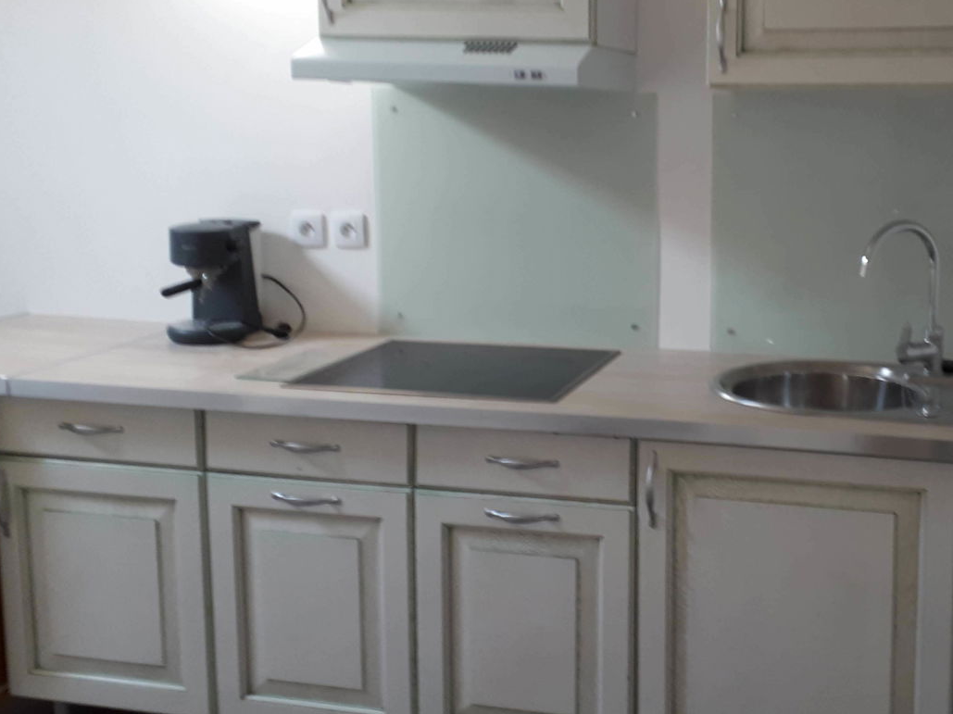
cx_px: 701
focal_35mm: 42
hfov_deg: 43.5
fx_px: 1156
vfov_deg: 34.2
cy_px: 285
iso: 100
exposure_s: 1/33
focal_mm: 3.6
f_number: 1.9
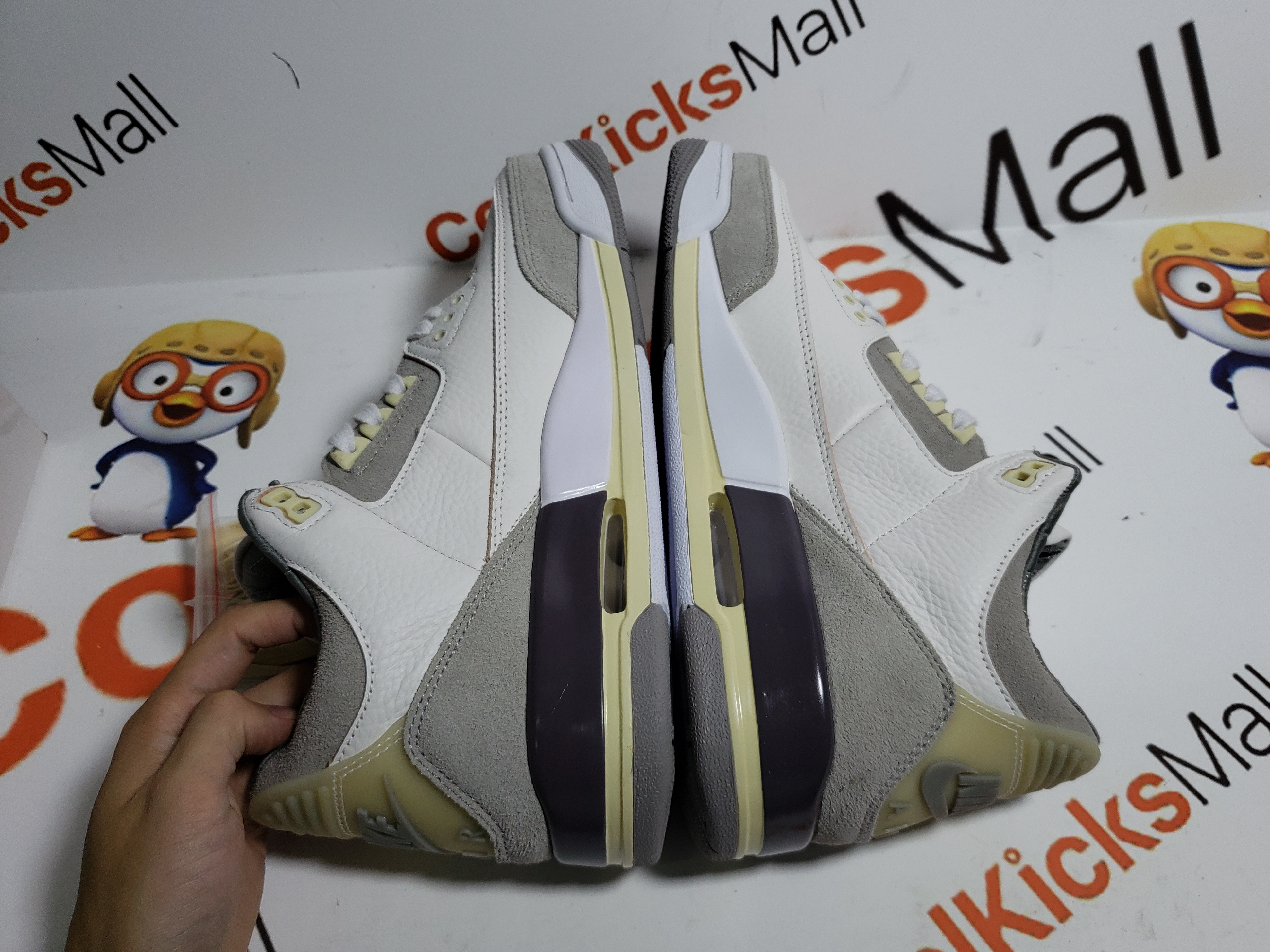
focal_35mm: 27
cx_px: 659
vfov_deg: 51.4
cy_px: 474
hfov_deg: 65.3
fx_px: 991
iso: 50
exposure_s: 1/785
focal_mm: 4.3
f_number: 1.5
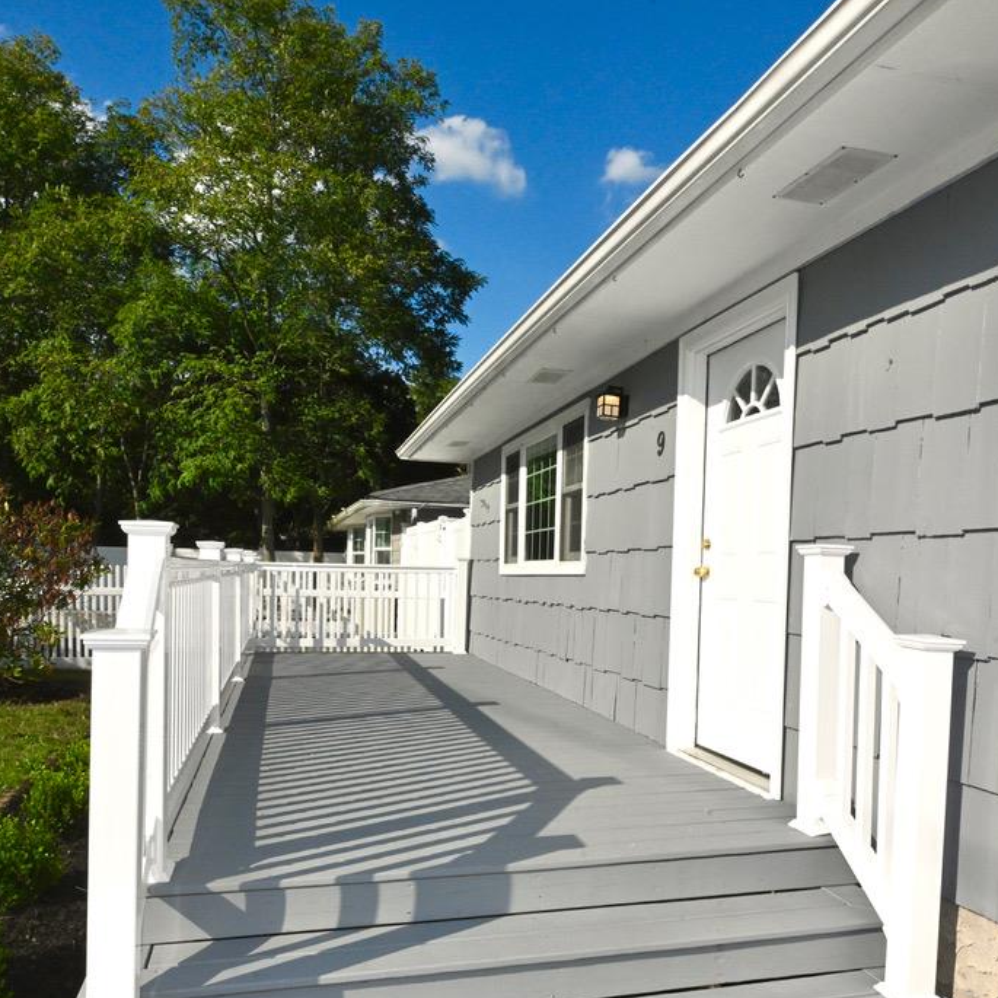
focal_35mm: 27
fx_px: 881
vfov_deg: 58.7
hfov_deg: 59.0
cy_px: 586
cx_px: 527
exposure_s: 1/1250
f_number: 22
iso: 1600
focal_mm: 17
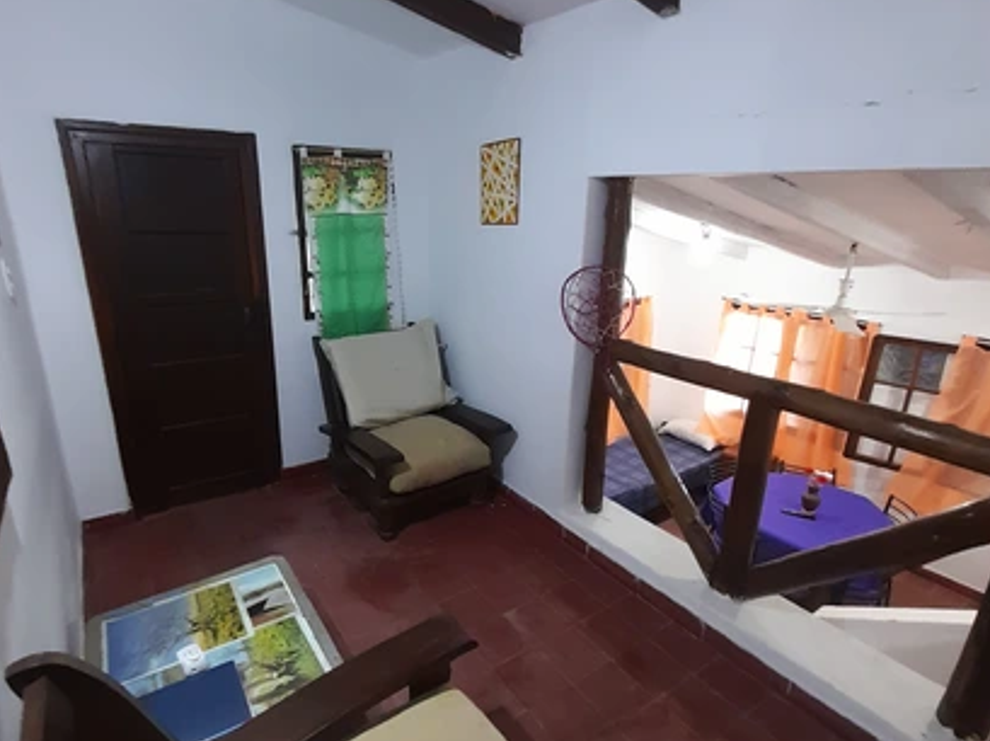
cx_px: 467
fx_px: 400
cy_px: 363
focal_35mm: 14
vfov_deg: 85.6
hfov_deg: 102.0
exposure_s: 1/25
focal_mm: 1.42
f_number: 2.2
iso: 320
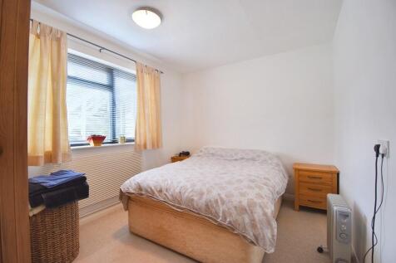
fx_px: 165
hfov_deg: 100.4
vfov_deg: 77.3
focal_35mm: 15
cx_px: 198
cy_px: 132
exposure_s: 1/20
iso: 100
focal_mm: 10
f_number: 4.5
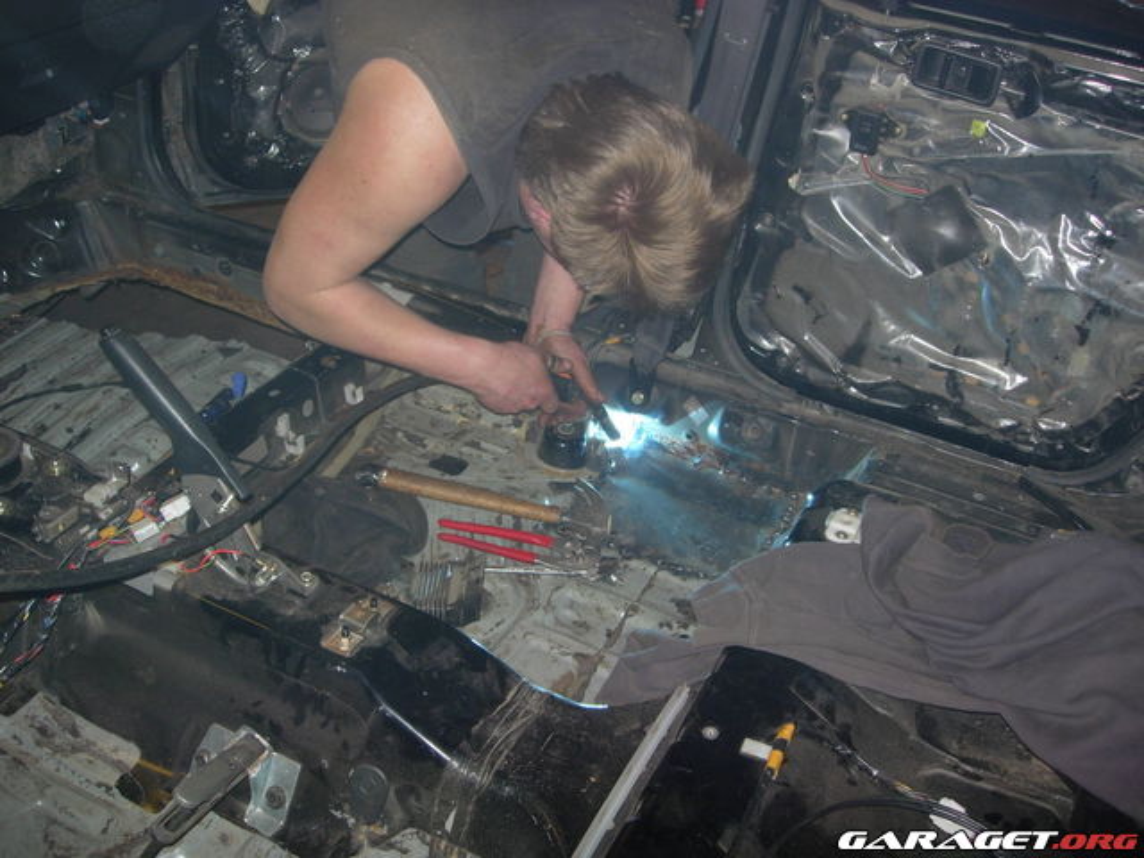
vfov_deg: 37.7
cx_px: 572
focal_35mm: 38
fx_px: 1256
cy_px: 429
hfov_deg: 49.0
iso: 79
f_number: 2.8
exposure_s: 1/64
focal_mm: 7.8
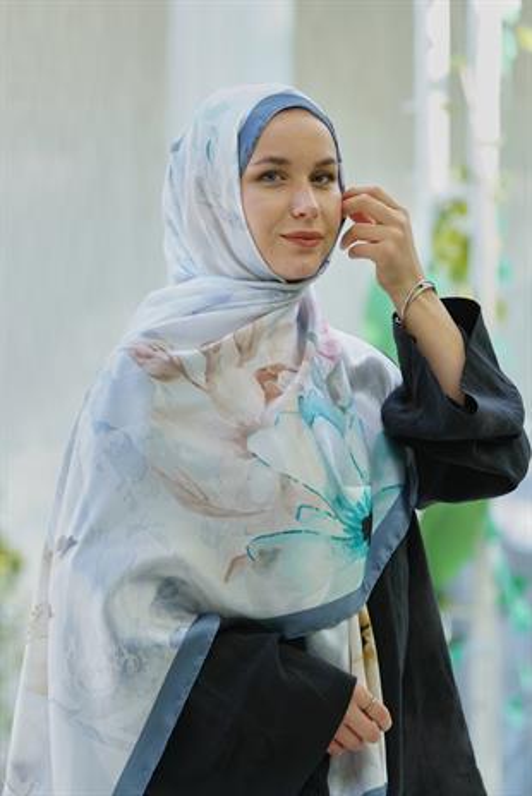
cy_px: 398
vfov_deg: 13.7
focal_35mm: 150
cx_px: 266
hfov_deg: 9.2
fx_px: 3320
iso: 500
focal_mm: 150
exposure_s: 1/125
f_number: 5.6
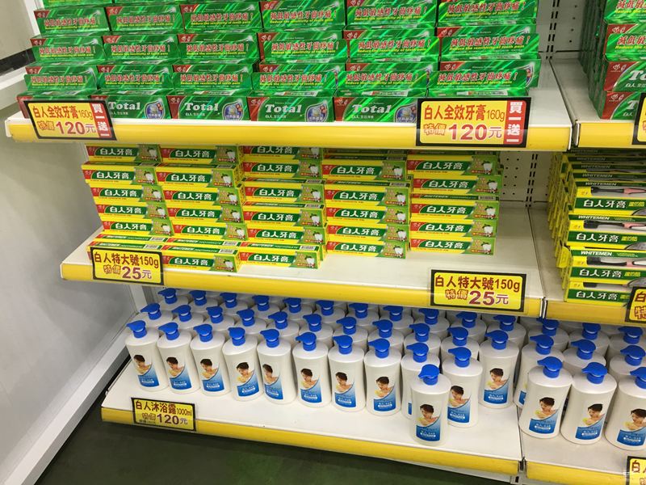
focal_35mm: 29
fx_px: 541
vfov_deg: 48.2
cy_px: 242
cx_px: 323
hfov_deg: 61.7
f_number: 2.2
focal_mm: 4.15
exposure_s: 1/15
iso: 32
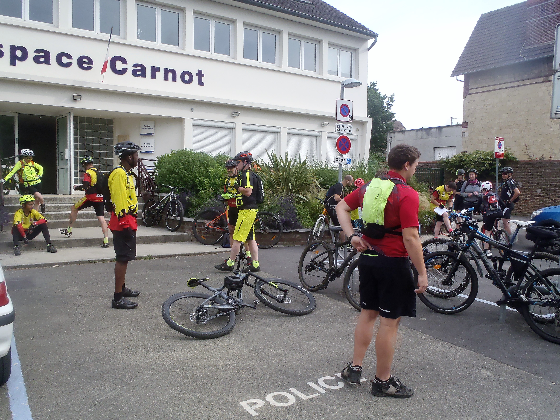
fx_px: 453
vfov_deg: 49.7
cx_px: 280
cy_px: 210
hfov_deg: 63.4
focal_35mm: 28
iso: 160
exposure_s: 1/500
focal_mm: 5
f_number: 3.9
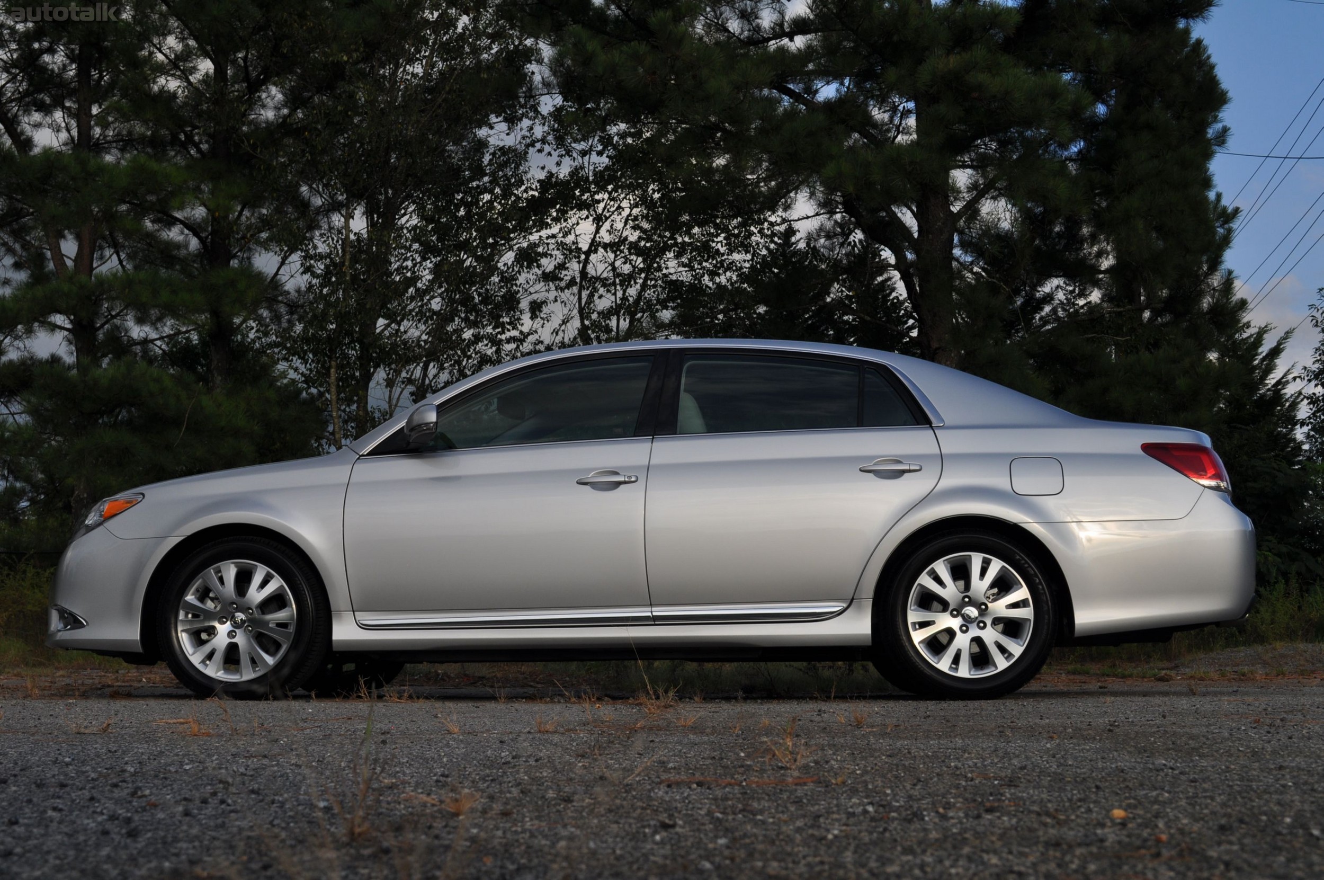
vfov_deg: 28.0
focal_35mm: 48
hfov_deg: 41.2
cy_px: 440
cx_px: 662
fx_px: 1763
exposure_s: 1/320
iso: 200
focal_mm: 32
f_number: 9
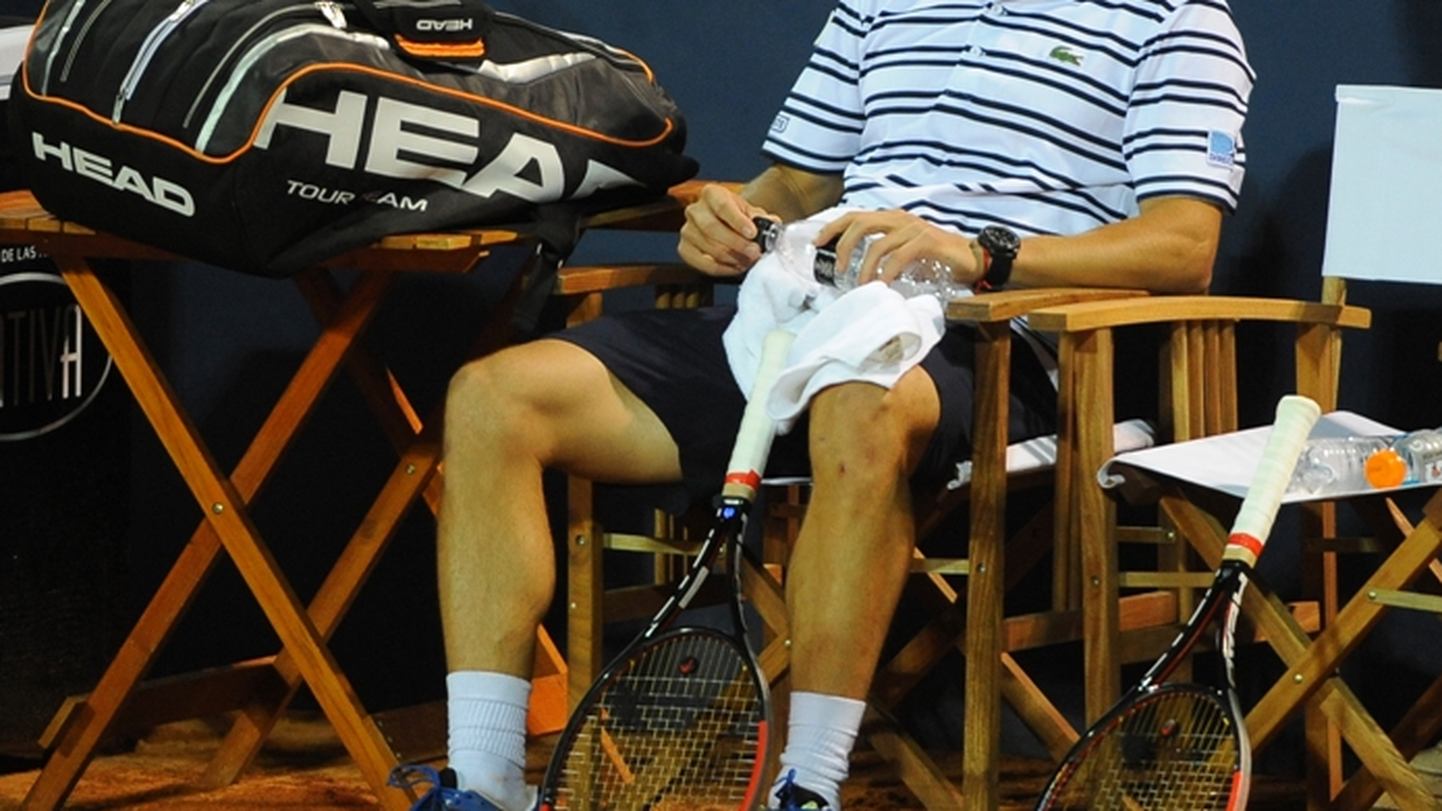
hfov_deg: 5.3
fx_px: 15563
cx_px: 884
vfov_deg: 3.0
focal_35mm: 407
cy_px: 305
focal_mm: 300
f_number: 2.8
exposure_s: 1/500
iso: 2500
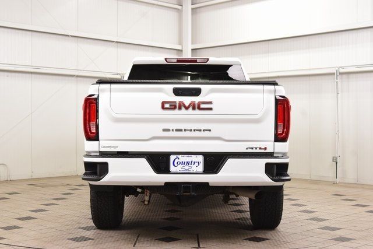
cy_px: 124
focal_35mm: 54
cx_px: 186
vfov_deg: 25.1
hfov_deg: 36.9
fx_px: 560
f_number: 8
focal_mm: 36
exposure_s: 1/60
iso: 1600
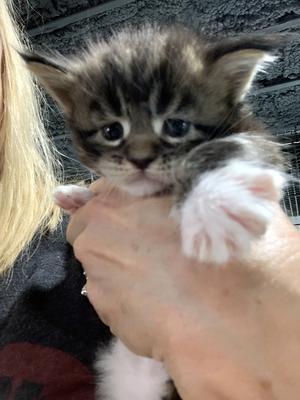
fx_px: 370
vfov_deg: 56.8
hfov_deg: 44.2
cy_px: 200
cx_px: 150
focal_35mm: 32
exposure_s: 1/75
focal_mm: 2.87
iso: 64
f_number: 2.2
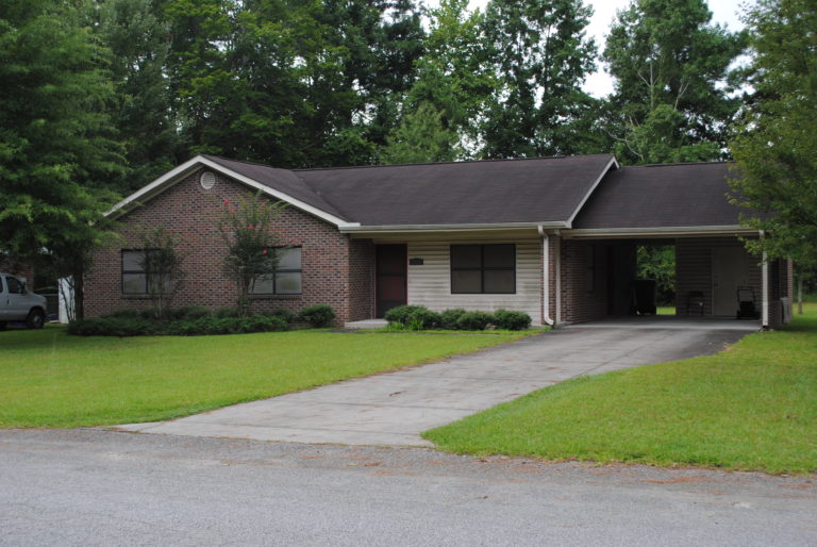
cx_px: 408
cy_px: 274
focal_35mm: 45
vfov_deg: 29.9
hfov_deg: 43.6
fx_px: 1022
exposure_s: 1/125
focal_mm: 30
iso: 200
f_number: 5.6
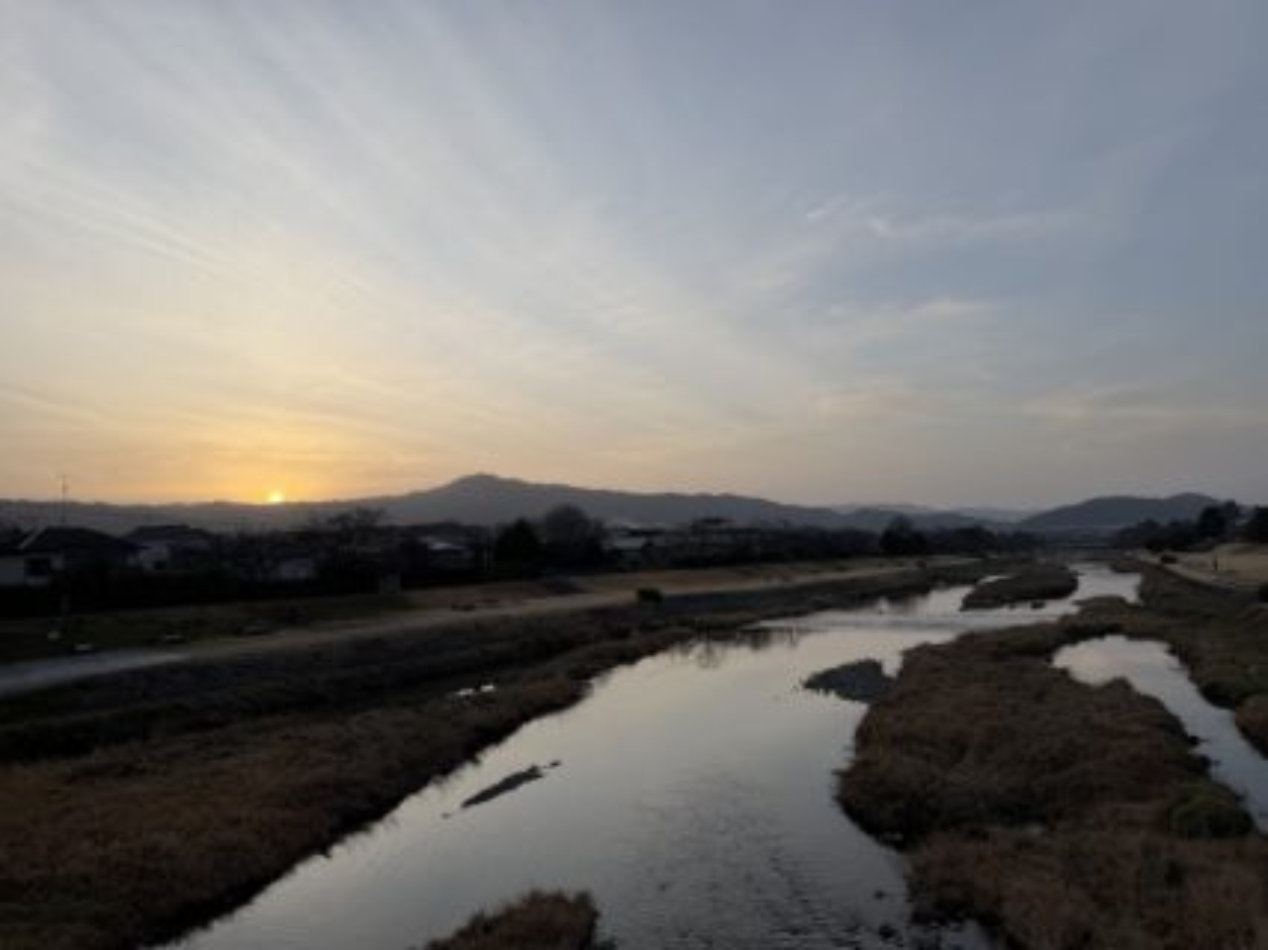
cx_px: 634
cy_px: 475
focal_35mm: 24
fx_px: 879
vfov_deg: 56.8
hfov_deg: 71.6
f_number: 1.78
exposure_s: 1/2801
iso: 80
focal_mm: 6.76
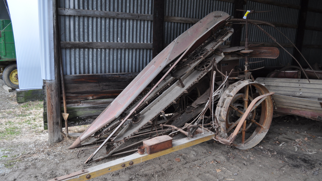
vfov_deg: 33.6
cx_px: 160
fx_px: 299
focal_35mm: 35
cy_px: 106
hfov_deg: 56.6
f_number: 4.5
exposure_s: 1/80
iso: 400
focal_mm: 22
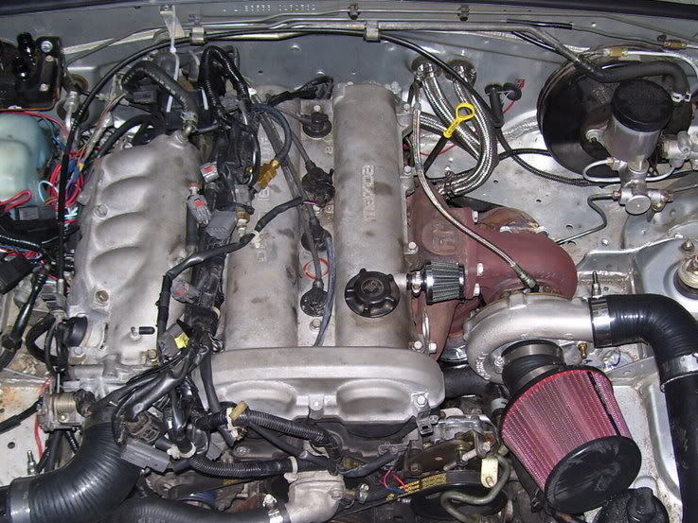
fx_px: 1008
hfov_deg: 38.2
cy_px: 347
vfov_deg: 28.9
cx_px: 332
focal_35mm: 50
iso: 80
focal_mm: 6
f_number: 2.7
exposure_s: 1/60
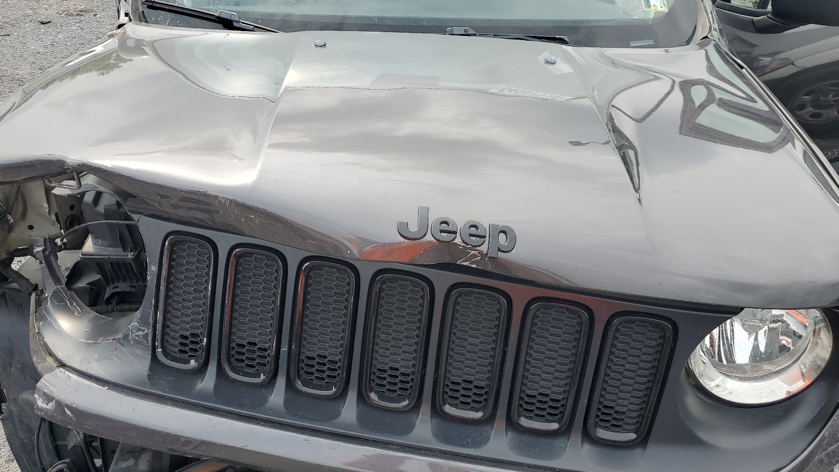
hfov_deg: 66.1
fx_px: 645
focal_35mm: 29
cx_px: 427
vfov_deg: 40.2
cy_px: 239
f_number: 1.5
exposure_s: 1/1429
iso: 50
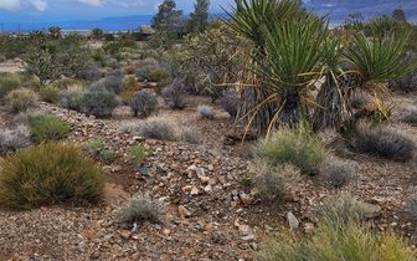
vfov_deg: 30.2
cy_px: 37
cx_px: 149
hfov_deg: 47.6
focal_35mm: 41
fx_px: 466
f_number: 1.8
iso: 40
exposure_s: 1/2192
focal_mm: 5.4
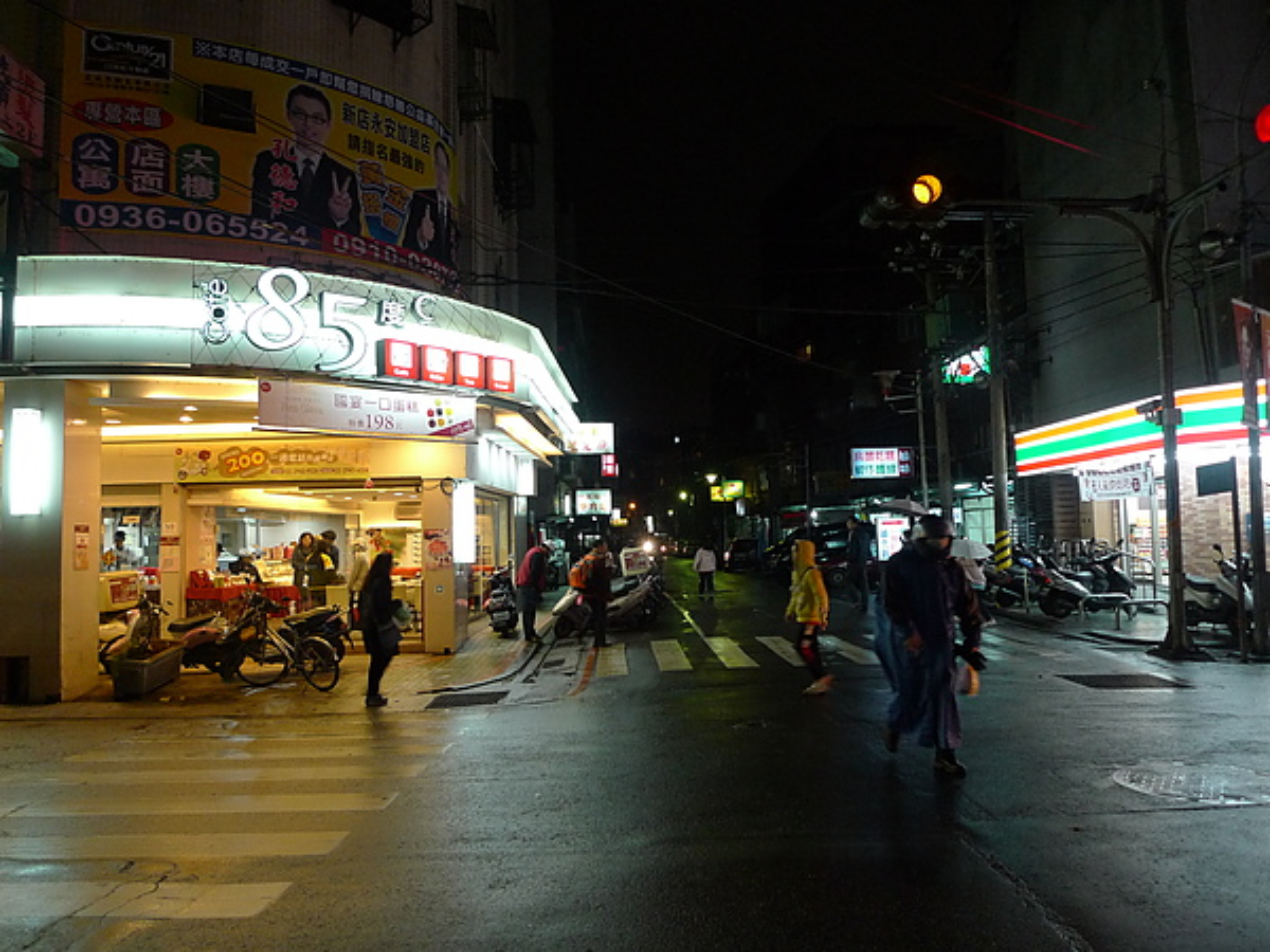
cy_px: 476
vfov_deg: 56.8
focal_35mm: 24
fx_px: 881
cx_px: 635
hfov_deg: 71.6
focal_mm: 5.1
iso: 320
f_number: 2
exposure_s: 1/30
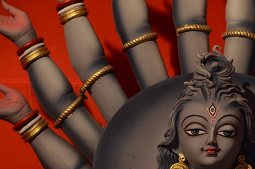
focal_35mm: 280
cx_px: 205
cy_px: 137
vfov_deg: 4.9
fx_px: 1978
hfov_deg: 7.4
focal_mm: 105
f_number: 5.6
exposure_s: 1/30
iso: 500
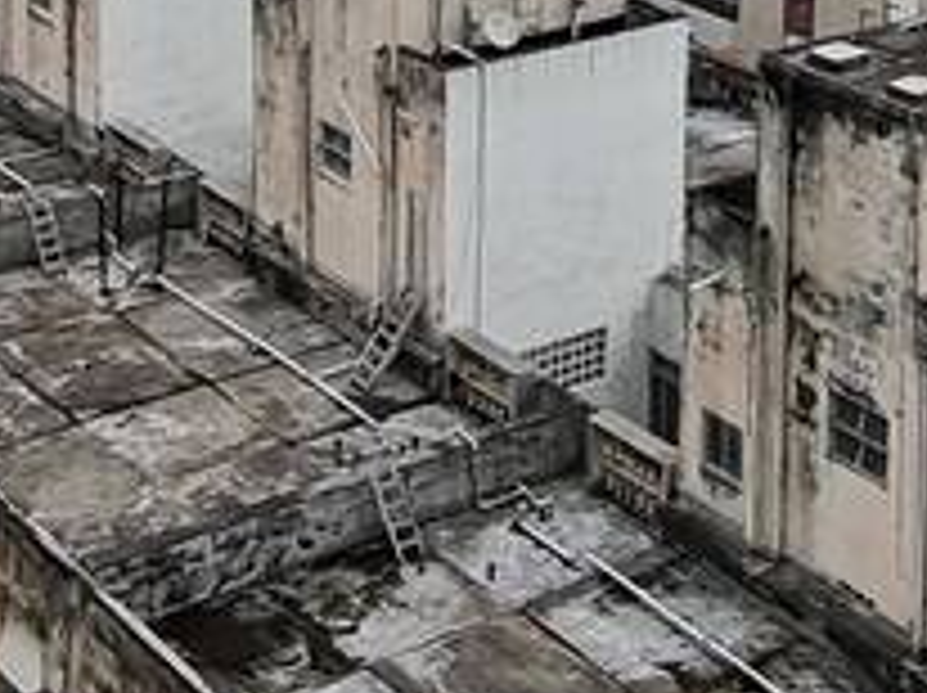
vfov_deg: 14.6
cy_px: -482
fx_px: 2434
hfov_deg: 21.5
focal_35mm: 91
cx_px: 598
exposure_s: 1/858
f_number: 2.2
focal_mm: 1.74
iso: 50
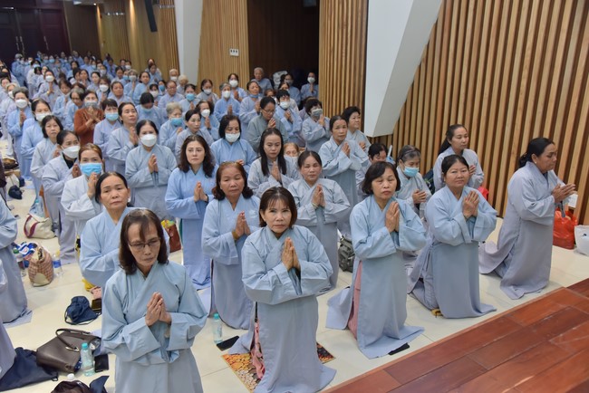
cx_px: 294
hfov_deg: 60.3
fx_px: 507
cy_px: 196
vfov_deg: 42.4
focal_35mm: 31
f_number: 5
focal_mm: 31
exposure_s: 1/100
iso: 1000
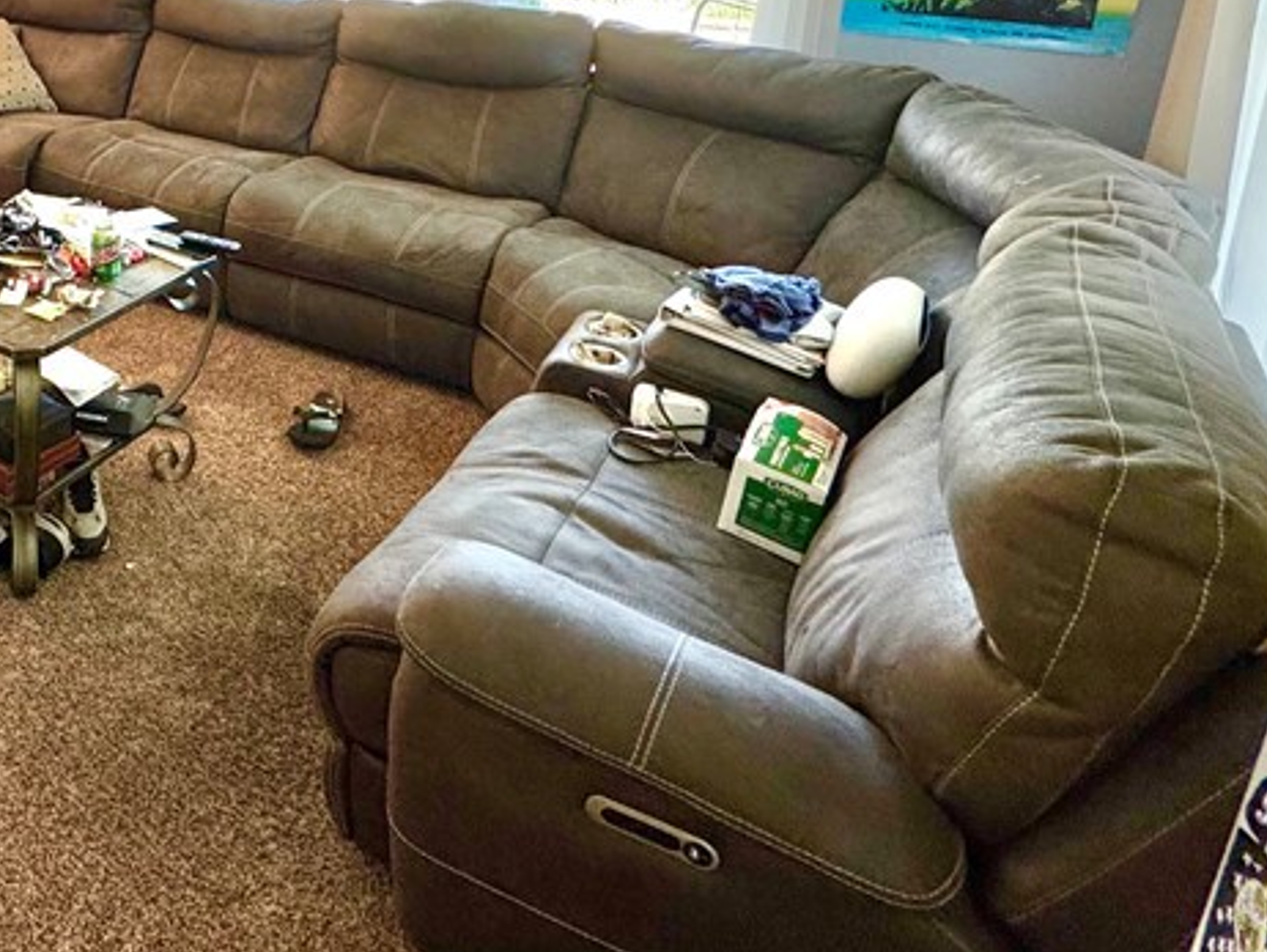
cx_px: 33
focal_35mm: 31
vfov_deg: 41.9
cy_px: 99
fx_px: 1135
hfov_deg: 49.0
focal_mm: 2.22
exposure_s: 1/60
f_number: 2.2
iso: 250
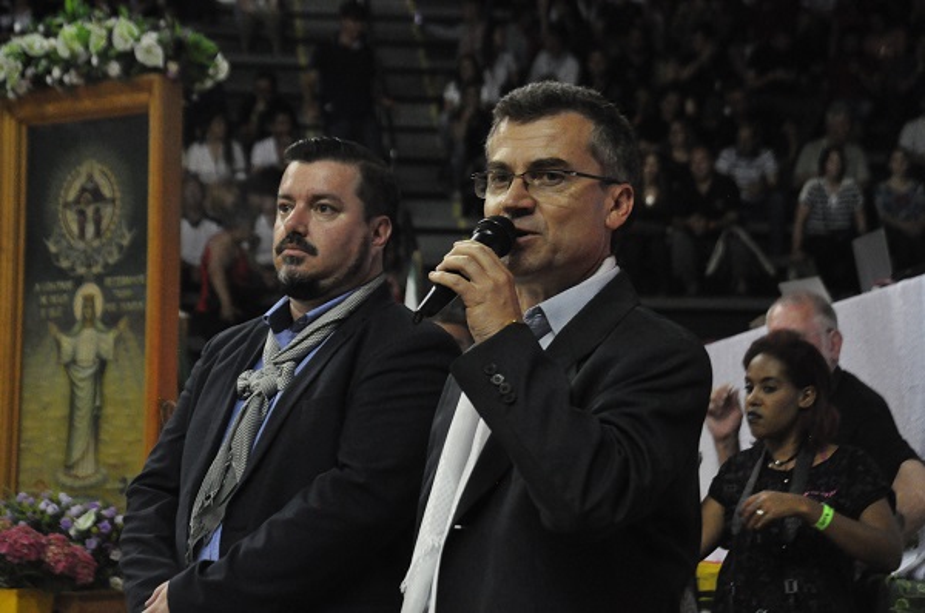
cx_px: 462
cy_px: 306
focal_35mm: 112
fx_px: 2886
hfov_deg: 18.2
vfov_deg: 12.1
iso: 3200
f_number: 5.3
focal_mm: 75
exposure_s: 1/80
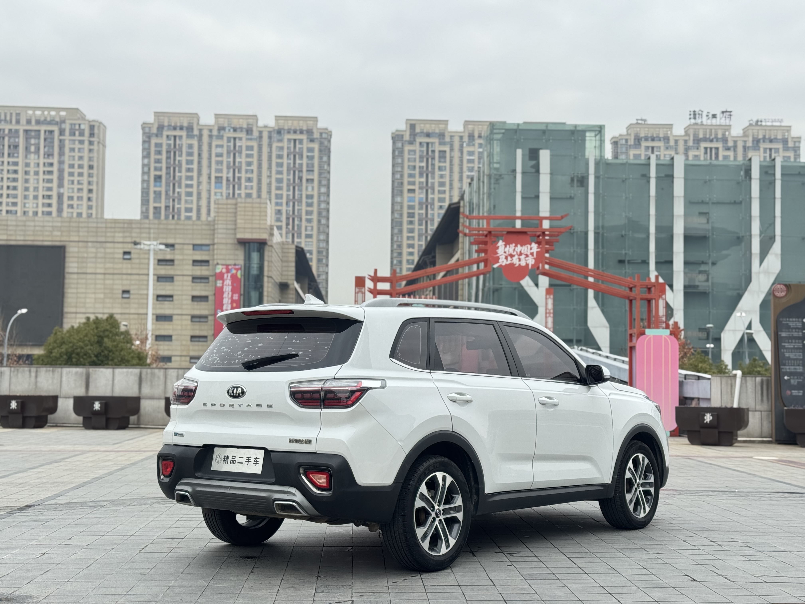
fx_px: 1116
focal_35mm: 48
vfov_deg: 30.3
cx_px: 402
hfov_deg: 39.7
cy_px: 302
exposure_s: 1/572
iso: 64
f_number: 1.78
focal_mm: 6.76
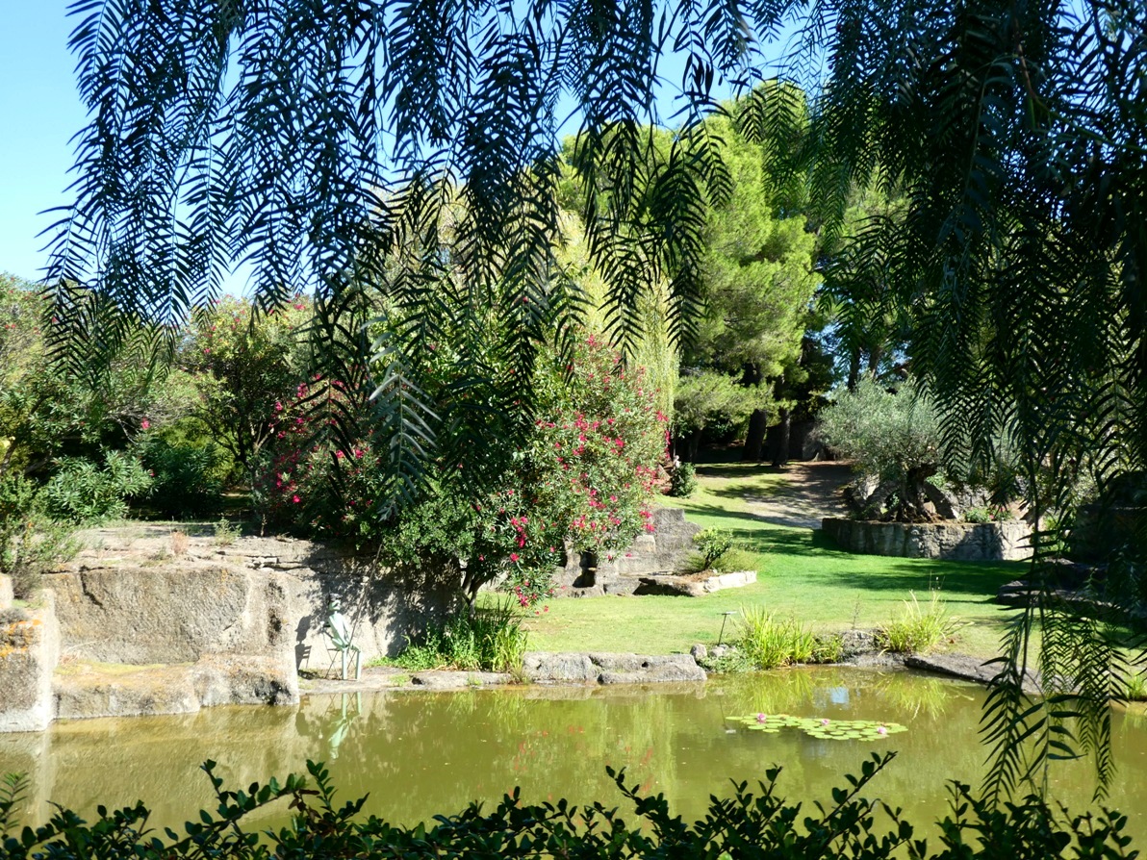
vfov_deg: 32.9
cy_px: 430
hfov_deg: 42.9
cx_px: 574
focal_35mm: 44
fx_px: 1458
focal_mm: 7.8
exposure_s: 1/250
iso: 80
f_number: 3.9
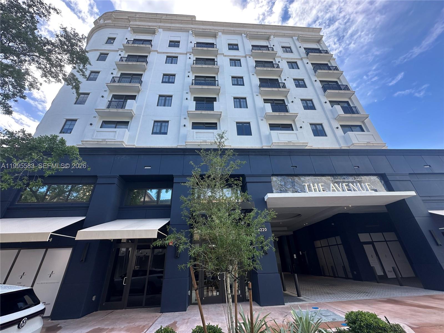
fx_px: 180
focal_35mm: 14
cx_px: 222
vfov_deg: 85.7
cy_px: 166
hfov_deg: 102.1
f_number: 2.2
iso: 40
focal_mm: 2.22
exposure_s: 1/421
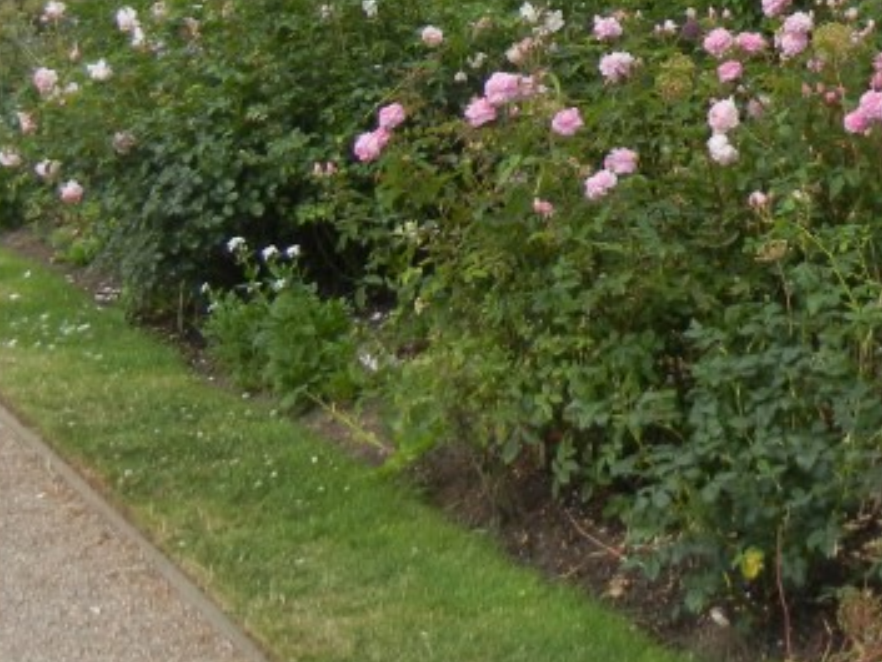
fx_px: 2217
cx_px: 922
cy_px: -132
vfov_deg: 16.3
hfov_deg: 21.5
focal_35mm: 87
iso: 160
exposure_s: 1/827
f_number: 3.5
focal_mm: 5.4
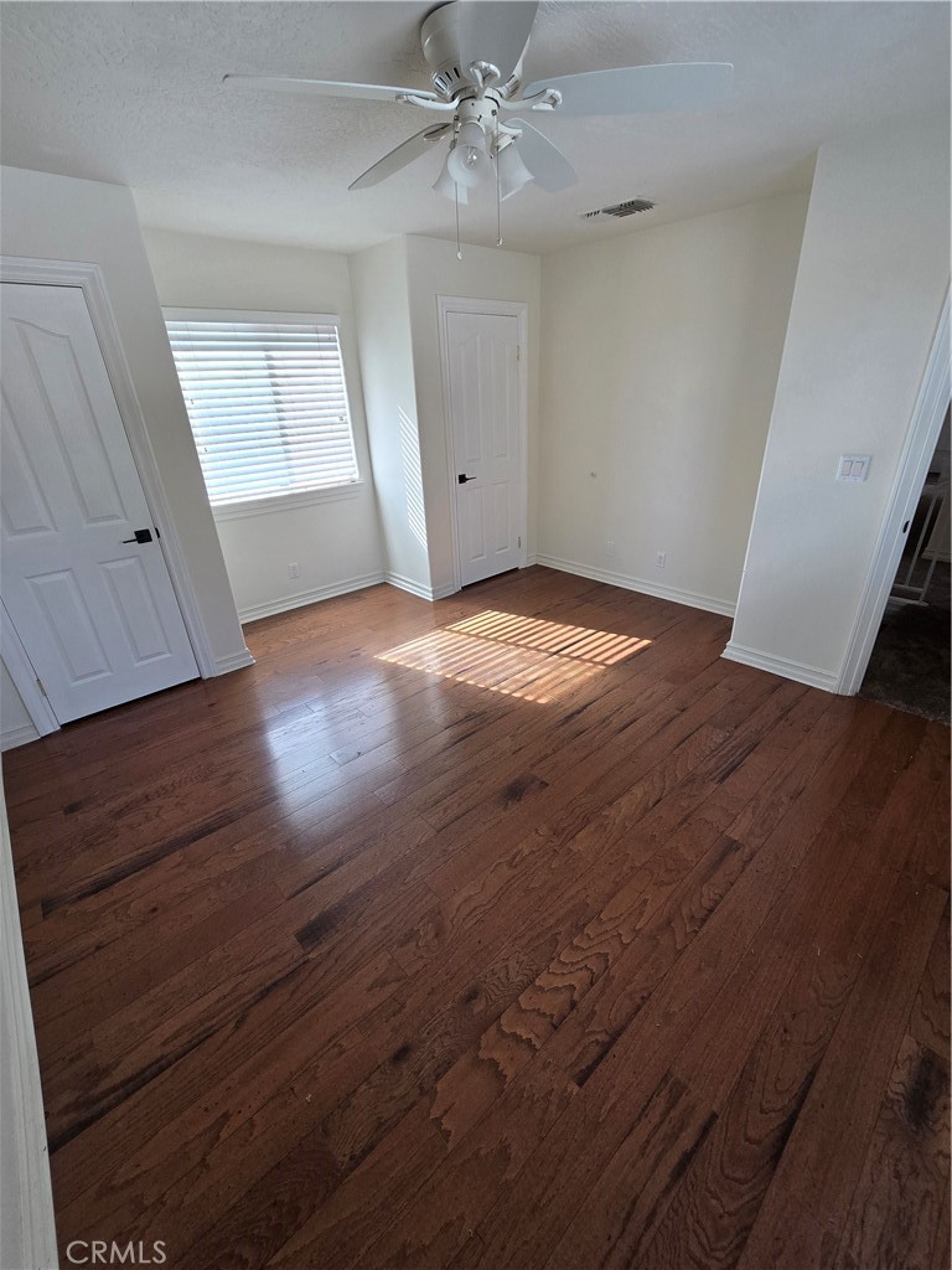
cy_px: 635
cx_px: 476
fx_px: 477
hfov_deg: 89.9
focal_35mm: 13
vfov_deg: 106.2
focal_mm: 2.2
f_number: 2.2
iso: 80
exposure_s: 1/120
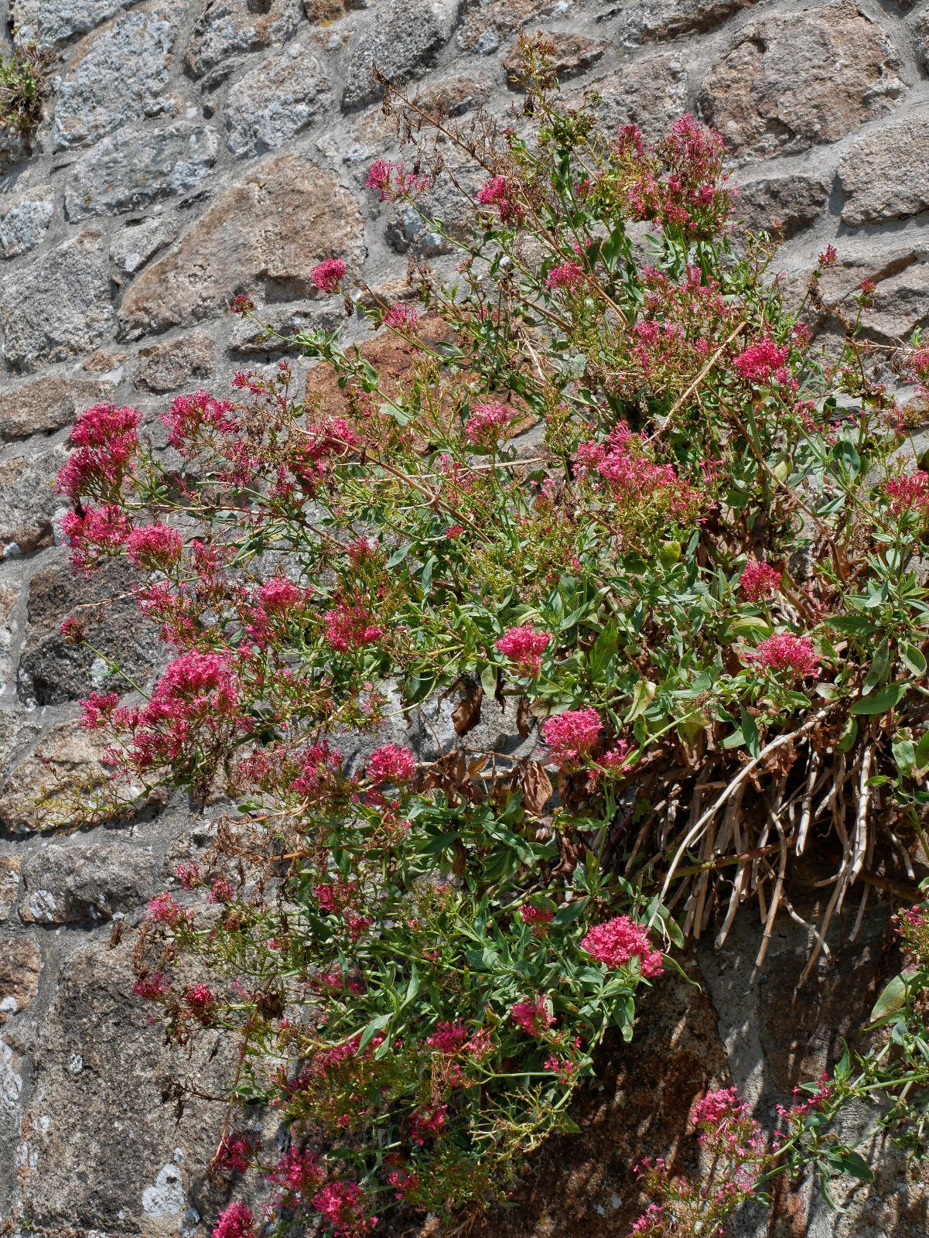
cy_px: 619
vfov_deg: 32.2
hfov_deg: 24.4
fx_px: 2146
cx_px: 464
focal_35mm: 60
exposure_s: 1/200
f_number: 11
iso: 200
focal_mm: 30
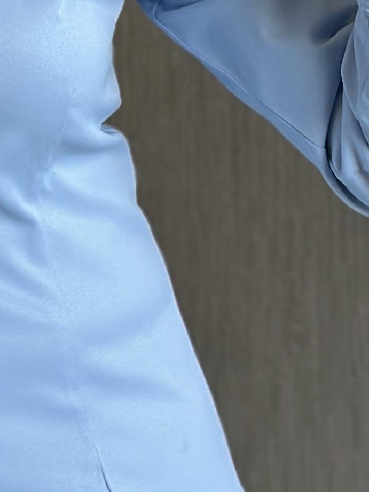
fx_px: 2986
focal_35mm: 210
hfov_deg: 7.0
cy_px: 77
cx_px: -75
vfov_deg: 9.4
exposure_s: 1/109
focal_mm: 6.86
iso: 125
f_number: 1.78
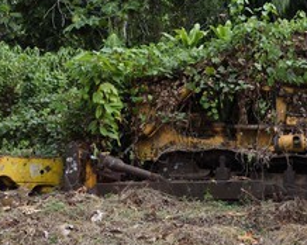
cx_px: 131
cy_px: 58
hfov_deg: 20.4
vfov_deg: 16.3
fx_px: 853
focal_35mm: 94
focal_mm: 52
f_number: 7.1
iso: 200
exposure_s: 1/125
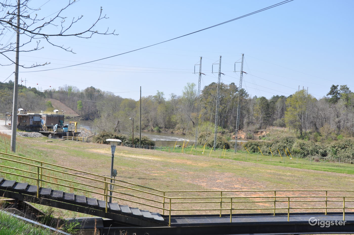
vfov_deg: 31.8
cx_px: 177
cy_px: 118
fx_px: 412
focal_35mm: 42
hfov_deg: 46.5
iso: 200
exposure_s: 1/320
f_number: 9
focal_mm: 28
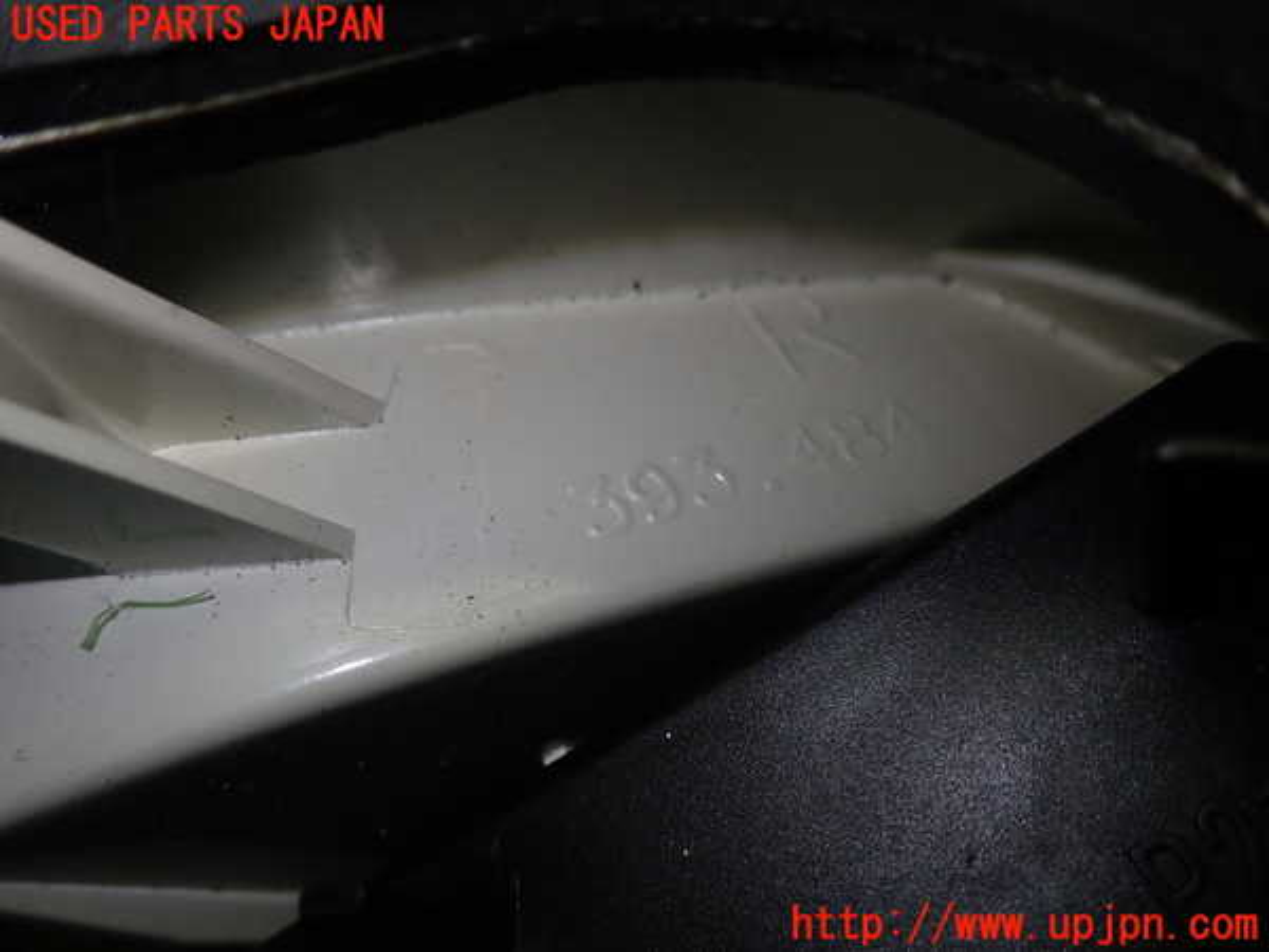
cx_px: 634
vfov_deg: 46.8
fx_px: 1100
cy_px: 476
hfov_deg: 60.0
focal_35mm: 30
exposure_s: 1/200
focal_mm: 5.5
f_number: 2.3
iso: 100
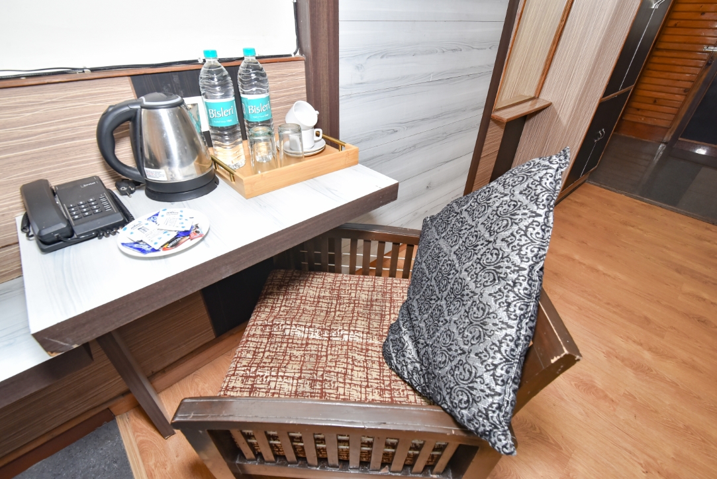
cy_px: 240
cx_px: 358
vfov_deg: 73.8
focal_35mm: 16
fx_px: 319
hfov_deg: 96.7
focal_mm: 16
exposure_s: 1/125
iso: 1000
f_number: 8
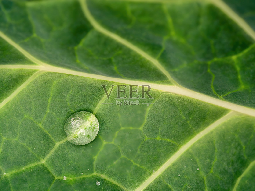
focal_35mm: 86
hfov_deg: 22.8
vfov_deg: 17.2
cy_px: 96
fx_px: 634
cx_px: 128
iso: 200
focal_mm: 43
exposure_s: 1/500
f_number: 6
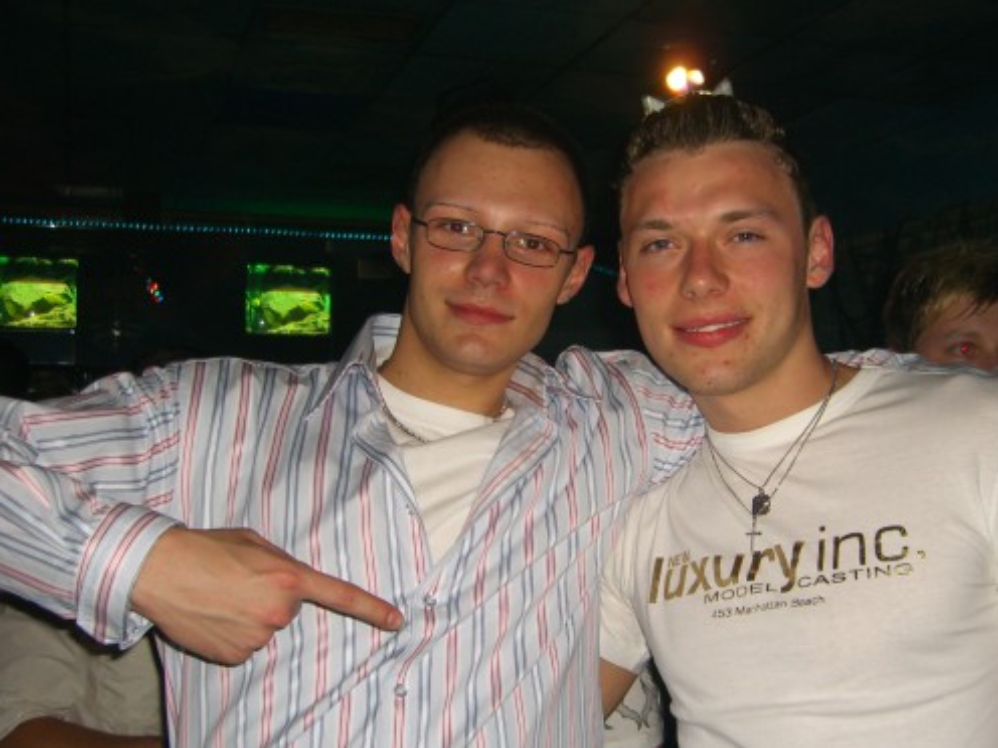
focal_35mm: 46
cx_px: 581
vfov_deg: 31.5
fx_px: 1326
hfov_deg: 41.1
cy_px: 422
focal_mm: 7.9
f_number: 2.8
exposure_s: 1/60
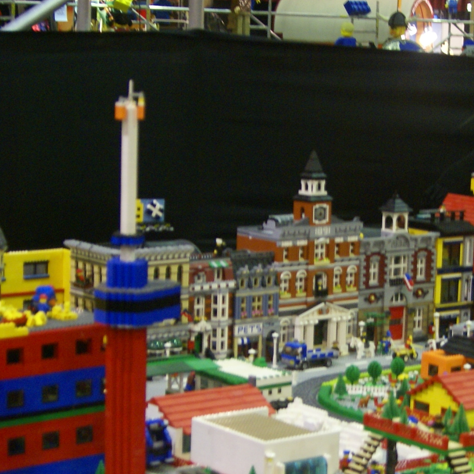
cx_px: 344
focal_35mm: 101
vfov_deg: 17.2
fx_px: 1565
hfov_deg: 17.1
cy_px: 303
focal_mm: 28
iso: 400
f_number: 4
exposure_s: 1/13
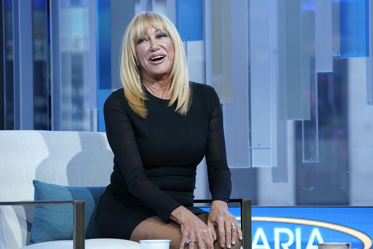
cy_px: 124
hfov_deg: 13.2
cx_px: 186
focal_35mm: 156
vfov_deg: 8.8
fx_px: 1616
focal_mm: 156
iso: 3200
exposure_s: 1/160
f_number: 6.3
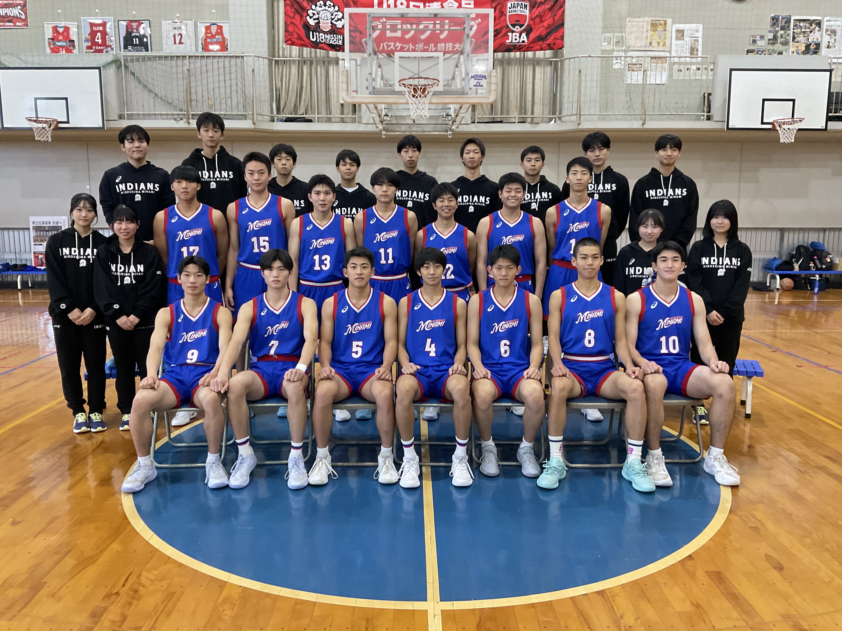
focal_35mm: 29
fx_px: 705
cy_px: 316
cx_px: 421
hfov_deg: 61.7
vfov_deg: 48.2
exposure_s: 1/60
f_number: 1.8
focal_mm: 3
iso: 250
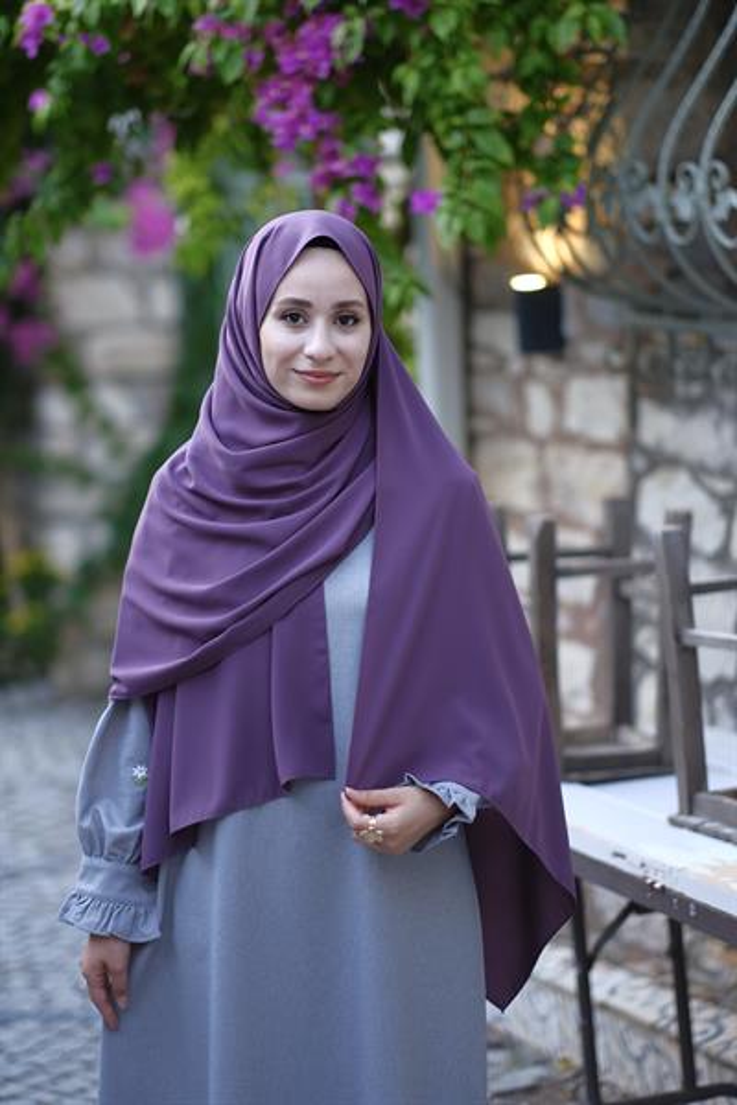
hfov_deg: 16.3
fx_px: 2579
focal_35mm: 84
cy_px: 552
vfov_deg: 24.2
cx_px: 368
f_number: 1.2
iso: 160
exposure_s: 1/125
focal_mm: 56
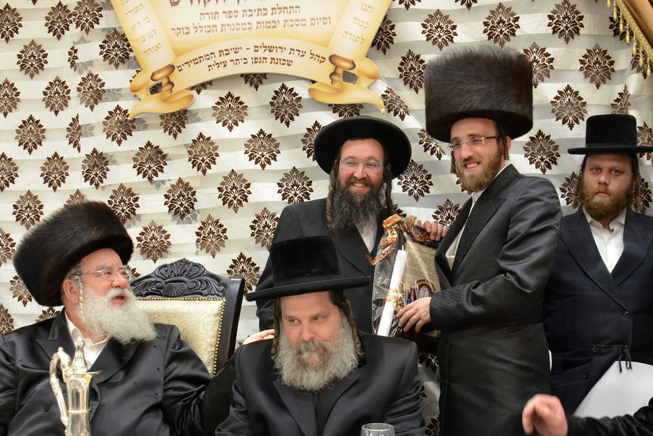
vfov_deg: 36.8
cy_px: 257
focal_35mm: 36
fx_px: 653
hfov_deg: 53.1
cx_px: 348
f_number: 6.3
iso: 1600
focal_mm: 18
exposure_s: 1/80
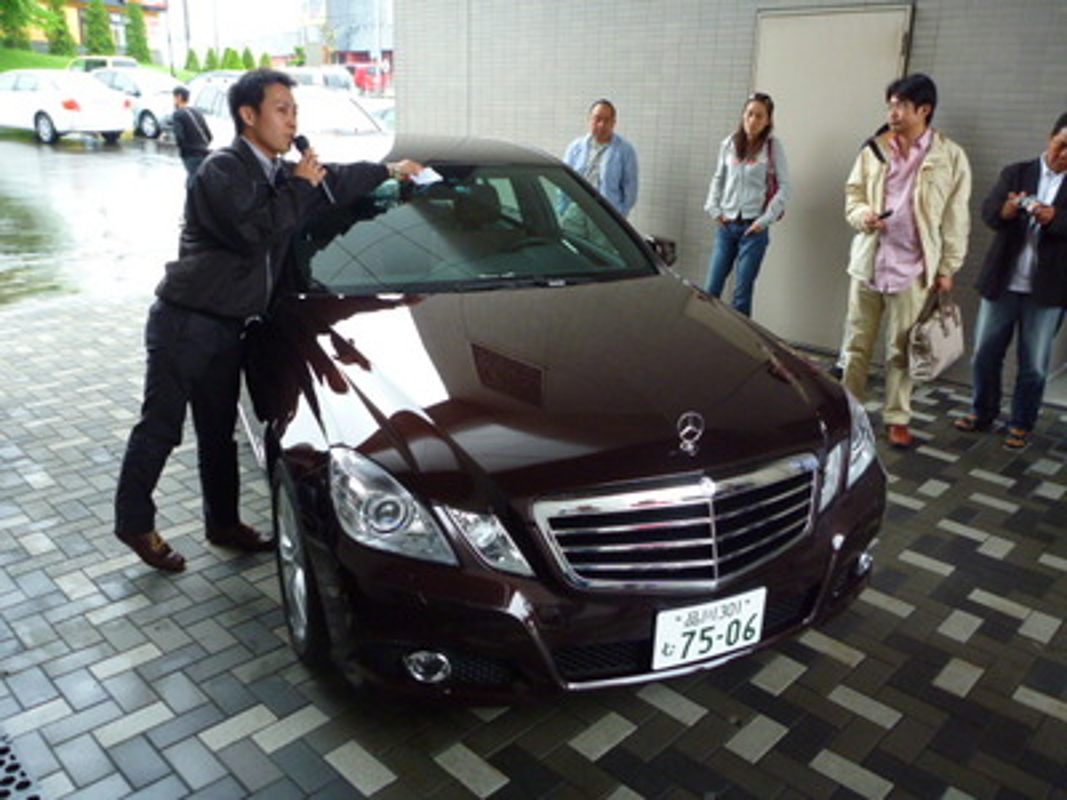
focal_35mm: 28
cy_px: 400
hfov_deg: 63.4
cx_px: 534
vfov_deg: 49.7
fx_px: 863
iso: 320
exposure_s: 1/30
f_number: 3.3
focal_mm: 4.9
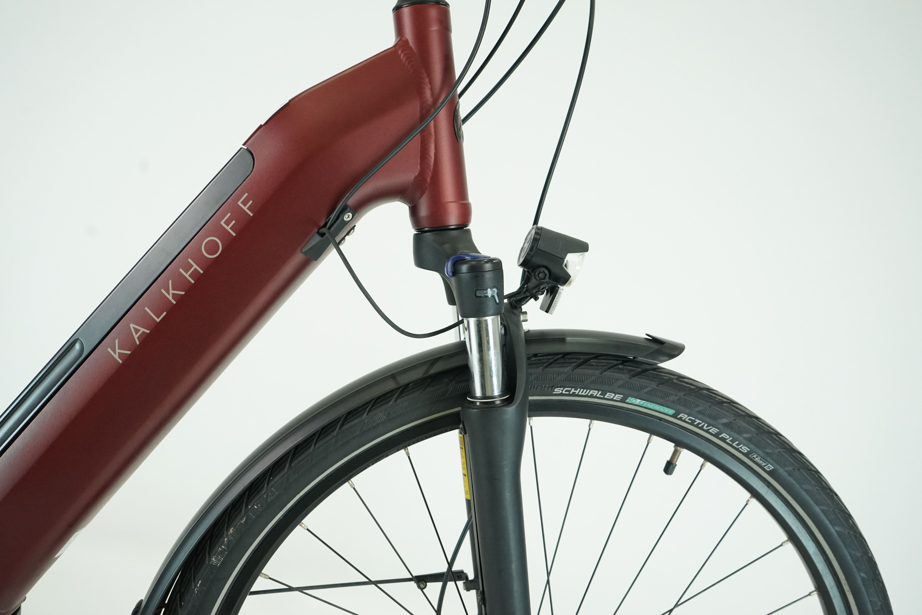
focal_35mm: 31
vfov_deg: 42.3
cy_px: 308
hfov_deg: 60.3
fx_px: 794
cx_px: 461
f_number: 6.3
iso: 2500
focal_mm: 31
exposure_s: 1/200
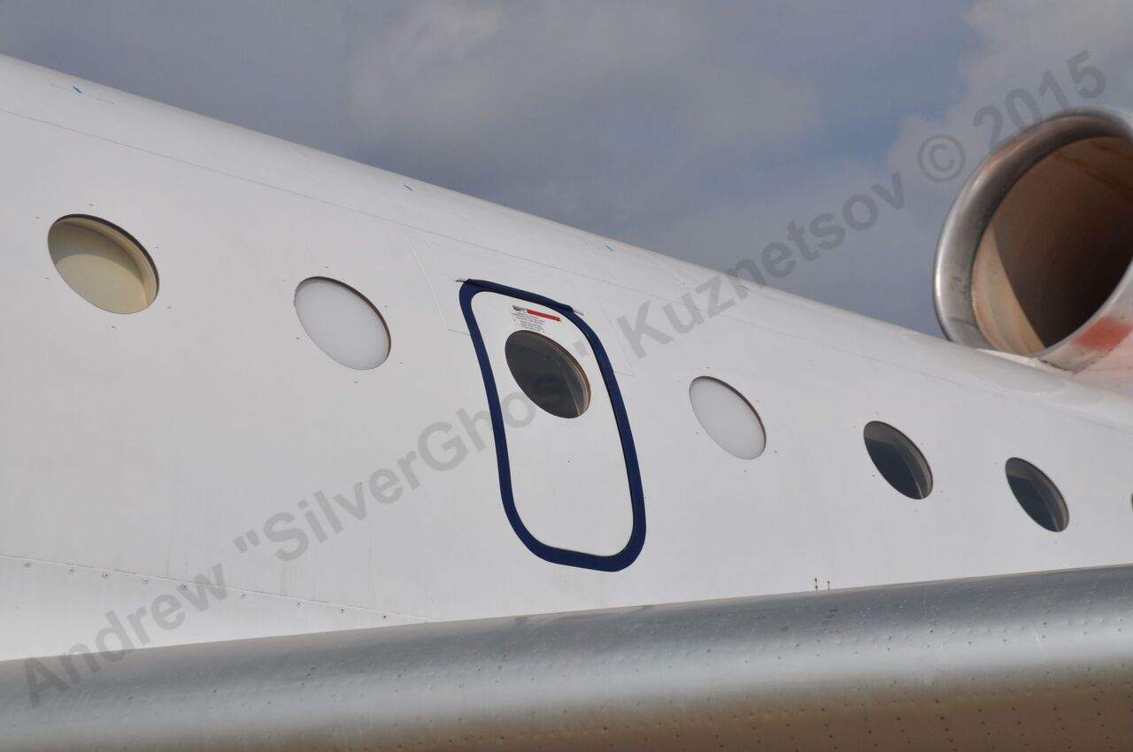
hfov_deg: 27.0
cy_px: 376
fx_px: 2357
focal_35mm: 75
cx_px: 566
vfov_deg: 18.1
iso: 200
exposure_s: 1/1600
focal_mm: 50
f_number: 8
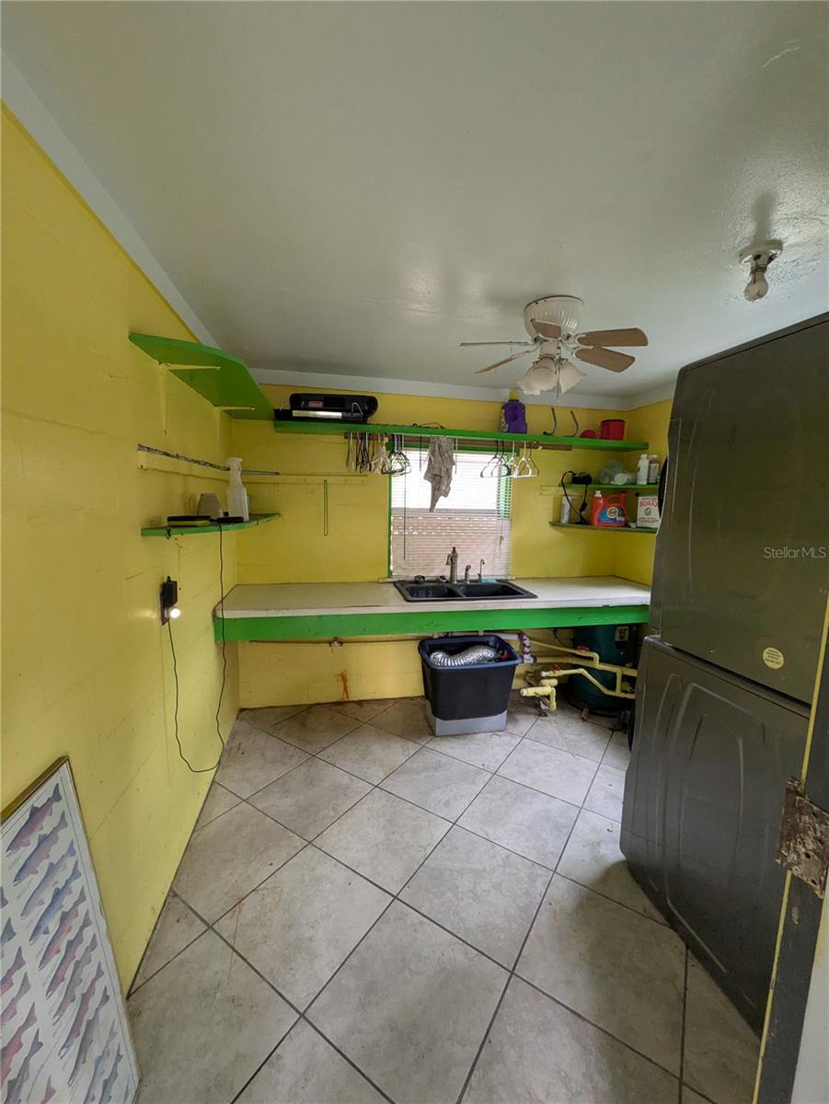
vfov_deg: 102.0
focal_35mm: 14
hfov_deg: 85.7
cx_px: 414
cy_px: 552
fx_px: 447
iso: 337
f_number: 2.2
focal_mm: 1.83
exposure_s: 1/60
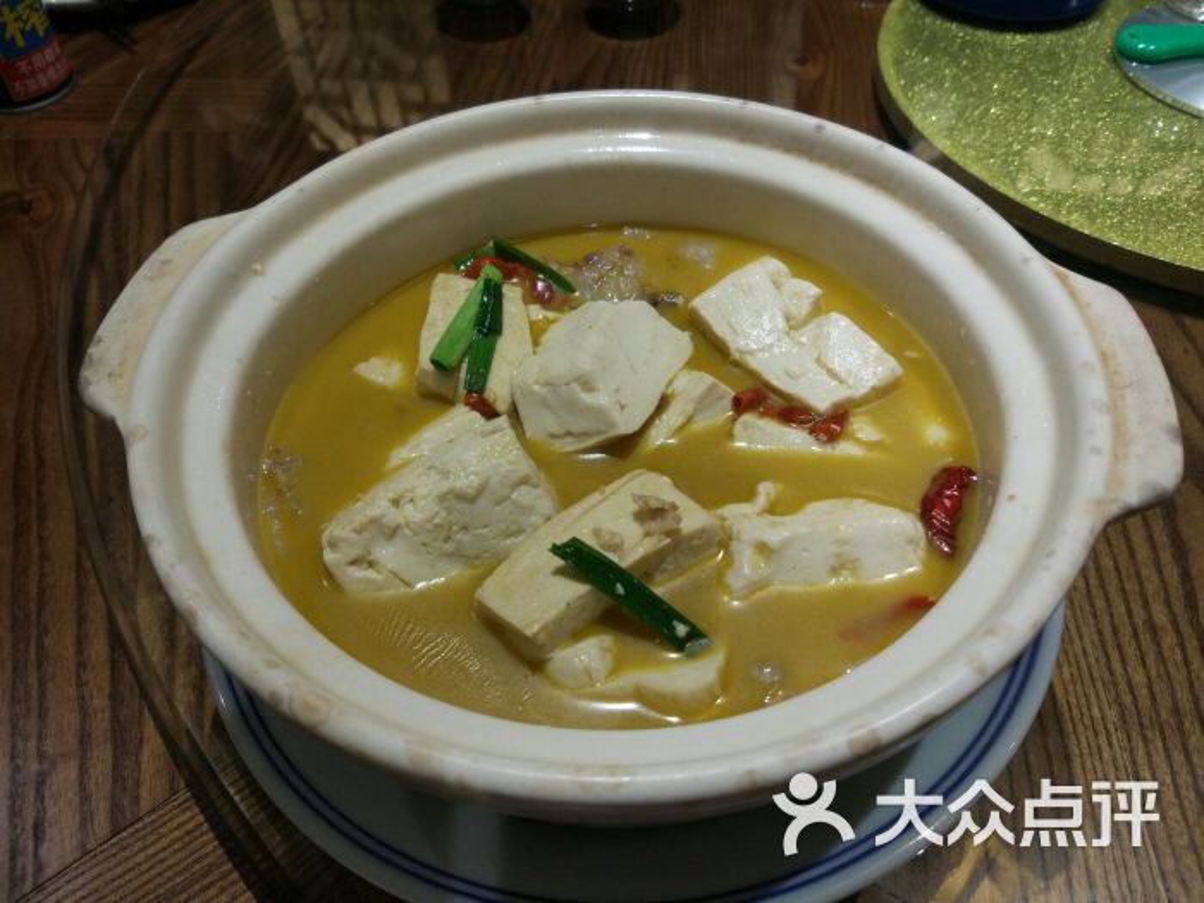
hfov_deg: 63.4
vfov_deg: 49.7
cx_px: 602
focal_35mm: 28
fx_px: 974
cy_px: 452
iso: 301
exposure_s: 1/25
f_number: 2
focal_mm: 4.26
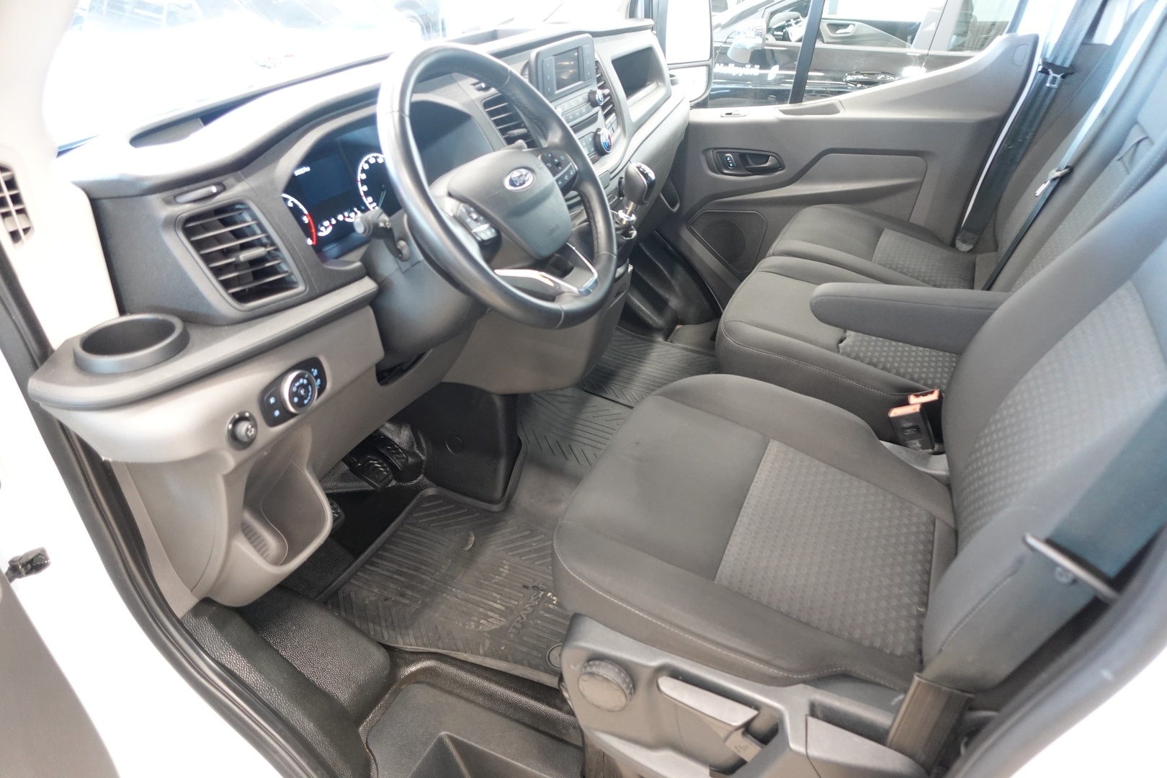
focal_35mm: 24
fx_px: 778
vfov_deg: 53.1
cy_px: 389
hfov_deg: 73.7
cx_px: 584
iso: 800
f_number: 1.8
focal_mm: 9.4
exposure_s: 1/20
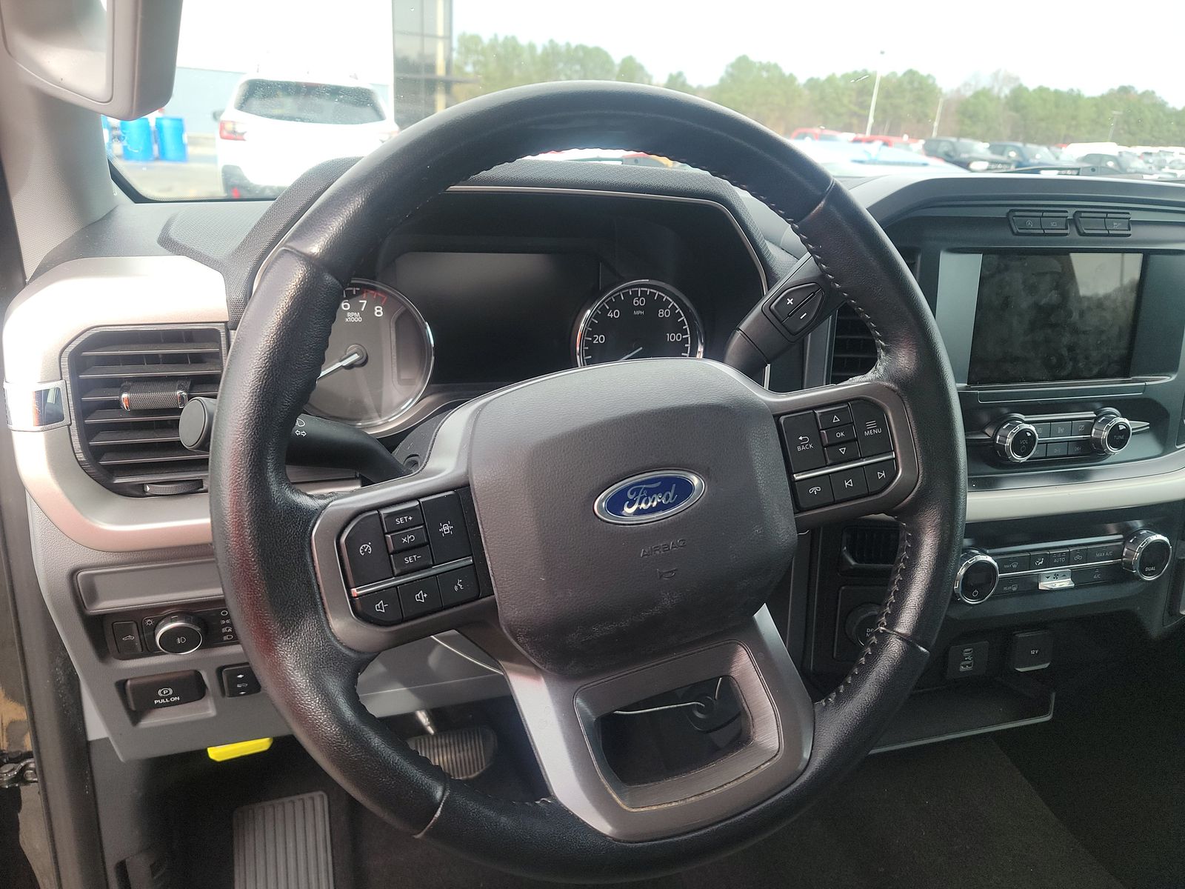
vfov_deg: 56.8
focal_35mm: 24
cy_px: 444
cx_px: 592
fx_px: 822
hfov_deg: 71.6
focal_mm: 6.7
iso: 93
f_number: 1.8
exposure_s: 1/119
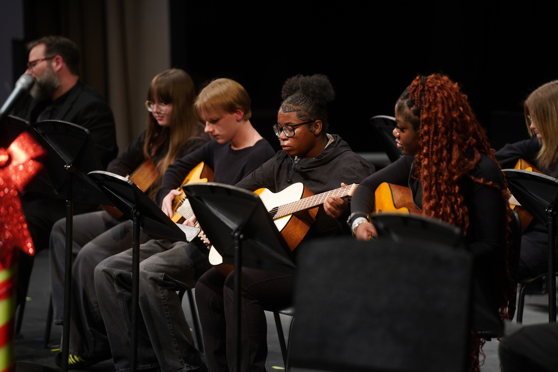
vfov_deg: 7.6
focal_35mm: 181
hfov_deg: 11.4
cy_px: 186
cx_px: 280
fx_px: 2806
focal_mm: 180
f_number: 2.8
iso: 800
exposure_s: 1/250
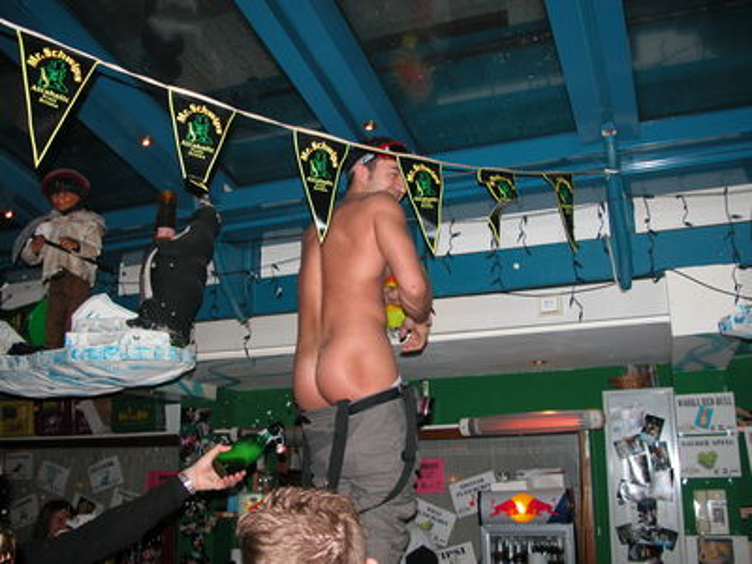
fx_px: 739
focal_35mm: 34
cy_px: 282
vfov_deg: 41.8
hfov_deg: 54.0
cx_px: 376
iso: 100
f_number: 2.8
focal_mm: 8.9
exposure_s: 1/60
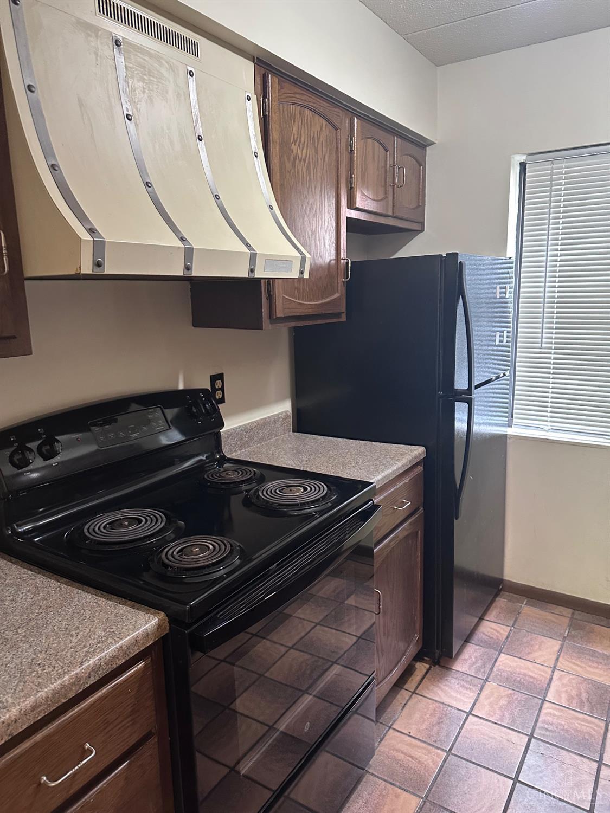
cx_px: 305
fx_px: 564
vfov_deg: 71.6
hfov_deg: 56.8
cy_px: 406
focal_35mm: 24
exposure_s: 1/60
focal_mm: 6.86
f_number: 1.78
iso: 400
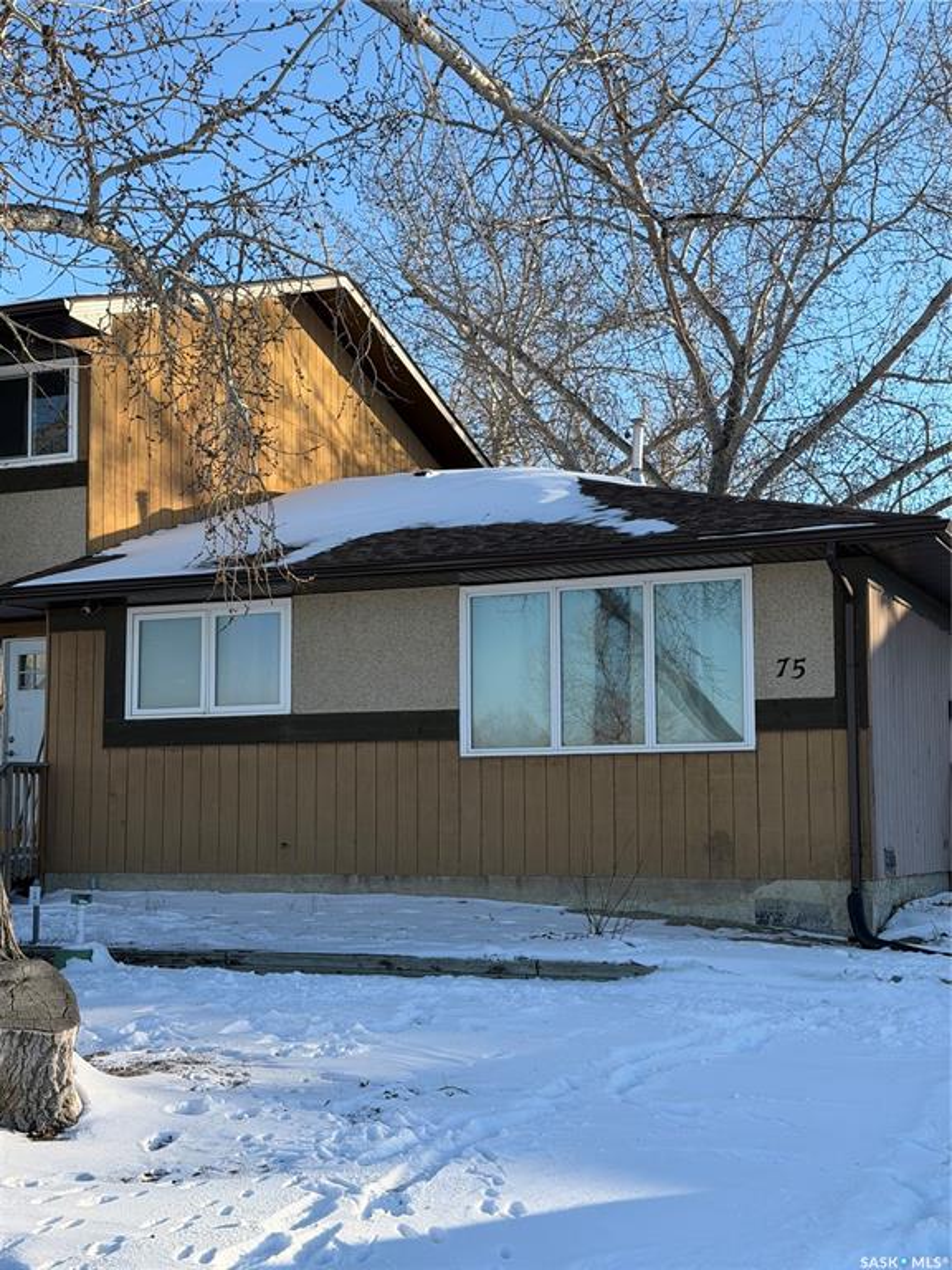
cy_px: 635
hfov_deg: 30.3
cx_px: 476
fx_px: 1760
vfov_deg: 39.7
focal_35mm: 48
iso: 80
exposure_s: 1/2865
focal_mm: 6.76
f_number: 1.78
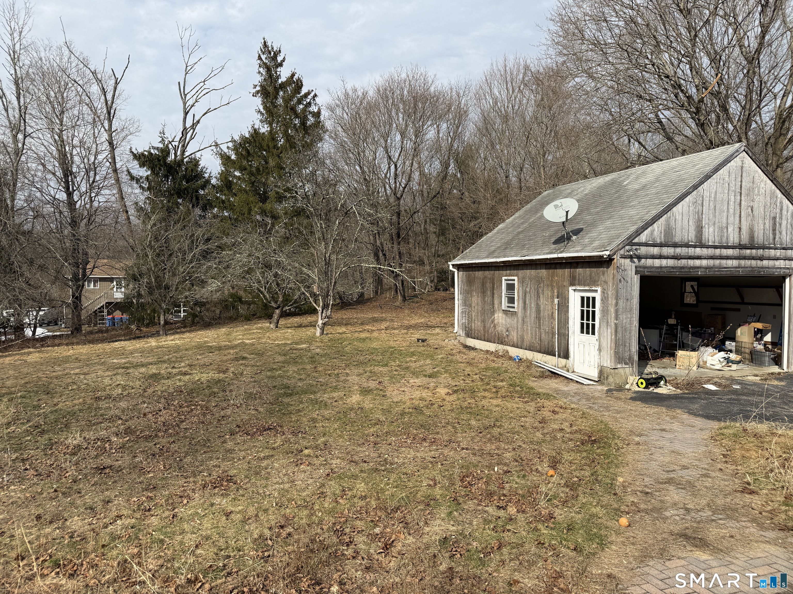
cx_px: 396
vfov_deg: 56.8
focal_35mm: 24
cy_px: 297
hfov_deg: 71.6
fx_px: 550
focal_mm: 6.76
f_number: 1.78
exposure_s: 1/4405
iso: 80
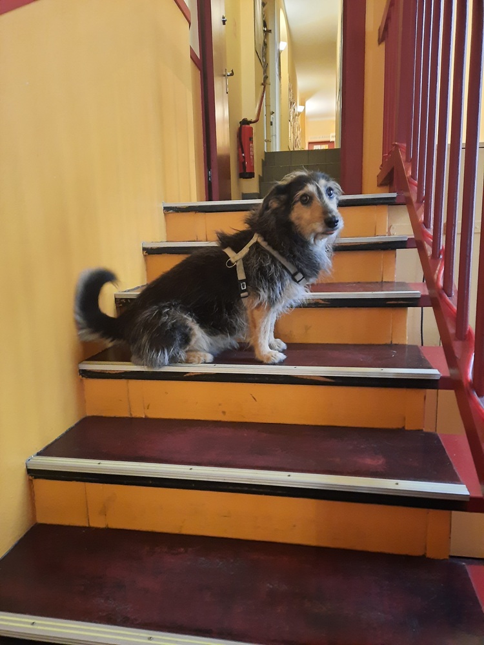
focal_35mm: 25
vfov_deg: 69.4
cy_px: 322
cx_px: 242
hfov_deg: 54.9
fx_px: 466
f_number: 2
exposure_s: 1/20
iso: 800
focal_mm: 4.6
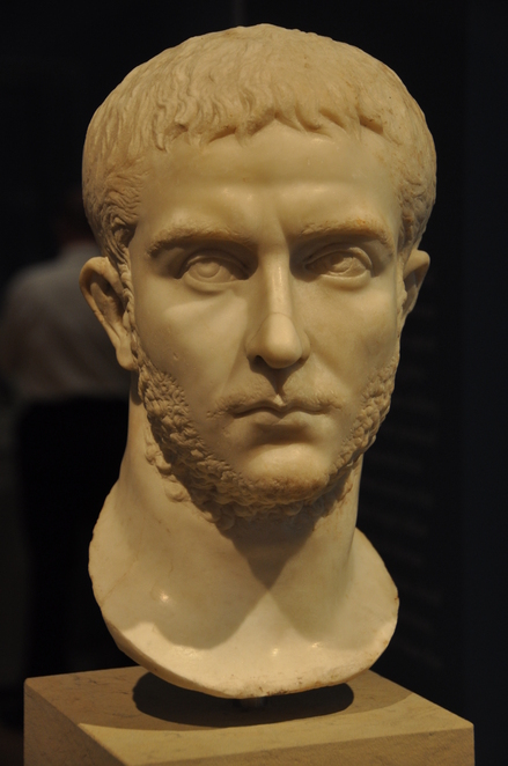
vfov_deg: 21.9
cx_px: 254
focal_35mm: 93
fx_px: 1976
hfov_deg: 14.7
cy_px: 383
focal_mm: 62
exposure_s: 1/80
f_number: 4.8
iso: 500
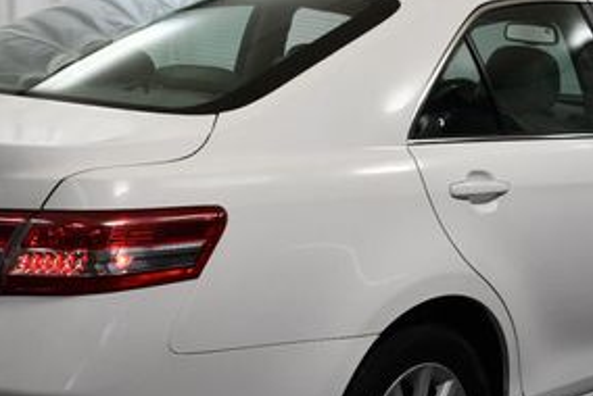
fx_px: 1336
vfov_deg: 16.8
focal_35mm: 81
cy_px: 286
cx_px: 296
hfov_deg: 25.0
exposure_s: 1/250
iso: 800
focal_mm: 18
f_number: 3.5
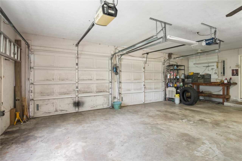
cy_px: 80
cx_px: 121
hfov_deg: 95.0
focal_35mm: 16
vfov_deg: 72.0
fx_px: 111
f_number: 9
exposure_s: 4
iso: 250
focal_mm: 11
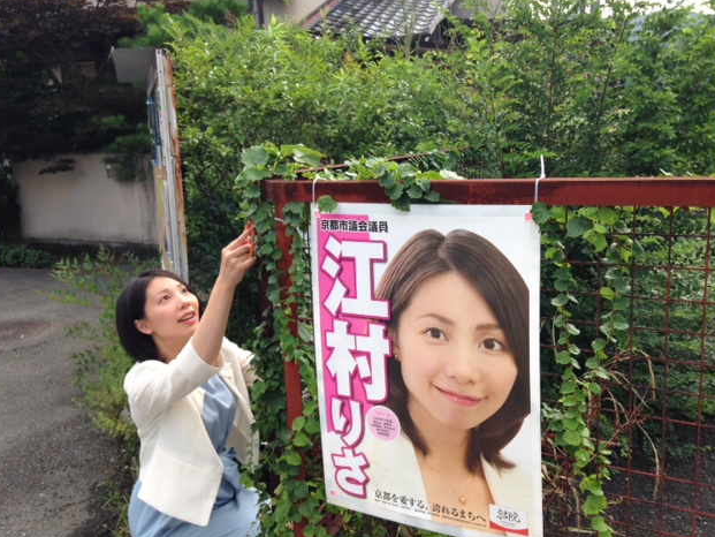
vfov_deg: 41.8
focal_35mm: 34
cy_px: 263
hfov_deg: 53.9
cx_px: 357
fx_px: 702
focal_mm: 4.12
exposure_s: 1/384
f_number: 2.4
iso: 50
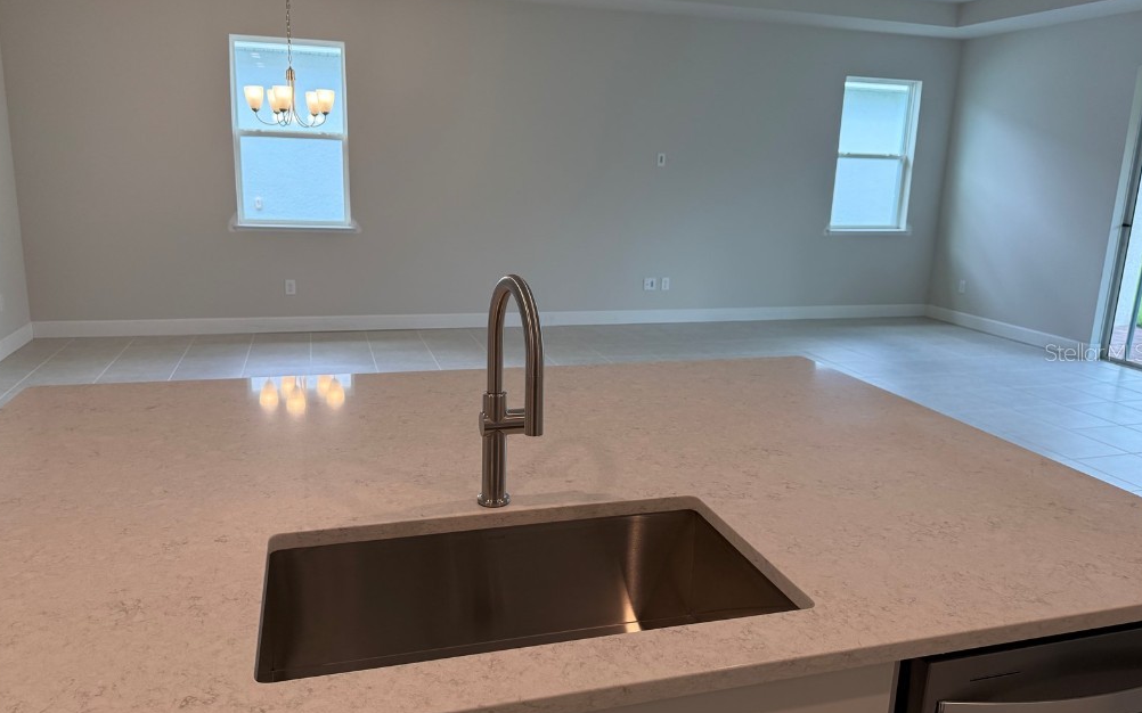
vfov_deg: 47.6
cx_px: 569
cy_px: 352
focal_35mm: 26
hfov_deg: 70.4
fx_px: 809
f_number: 1.78
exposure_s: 1/234
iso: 160
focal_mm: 6.76
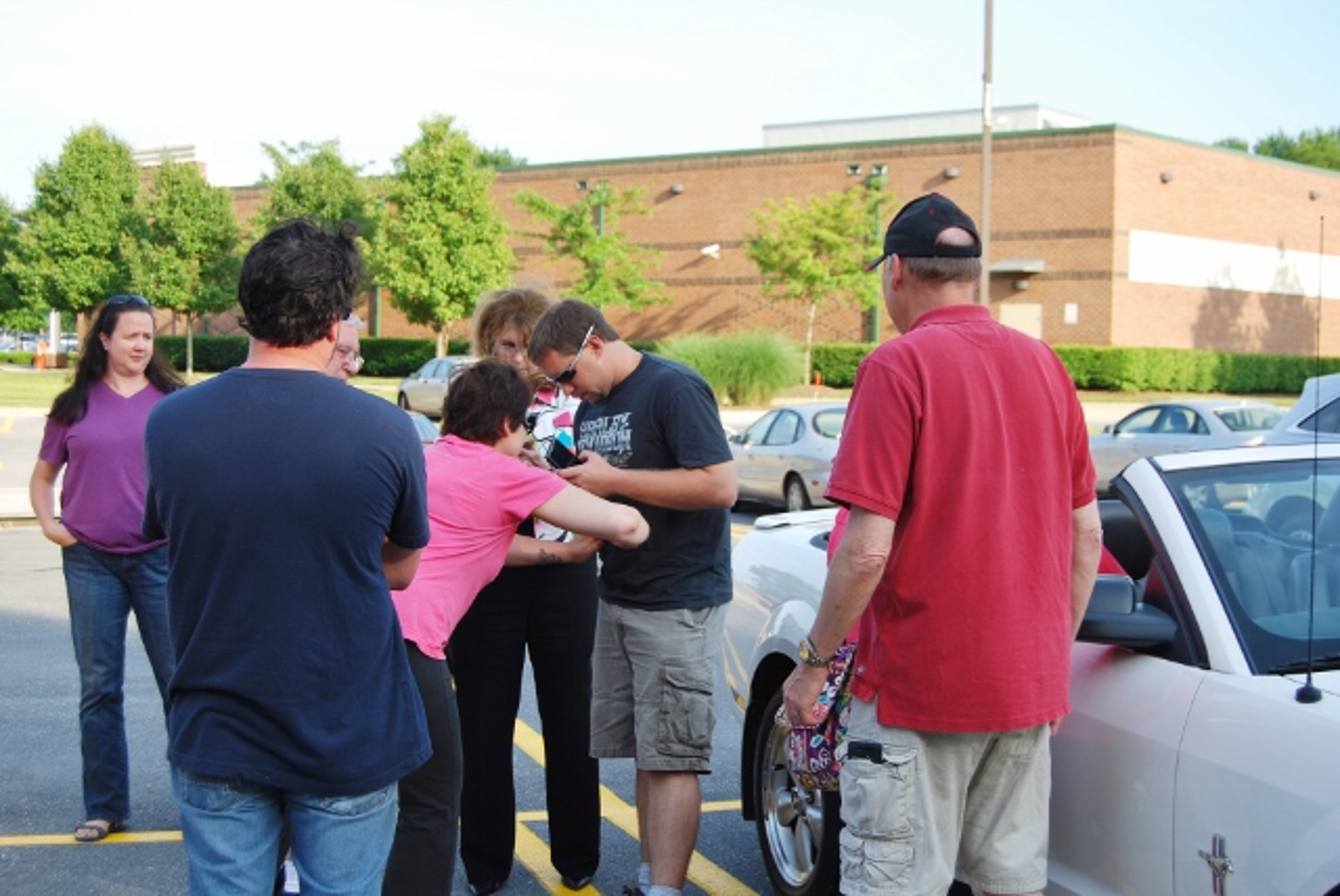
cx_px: 670
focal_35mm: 51
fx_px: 1900
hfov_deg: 38.8
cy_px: 448
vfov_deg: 26.5
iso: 110
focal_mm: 34
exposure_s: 1/125
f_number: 5.6
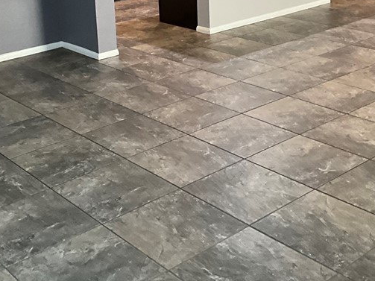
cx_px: 171
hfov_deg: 32.7
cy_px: 19
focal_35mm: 59
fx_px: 639
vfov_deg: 24.0
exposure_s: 1/60
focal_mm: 3
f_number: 1.8
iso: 250
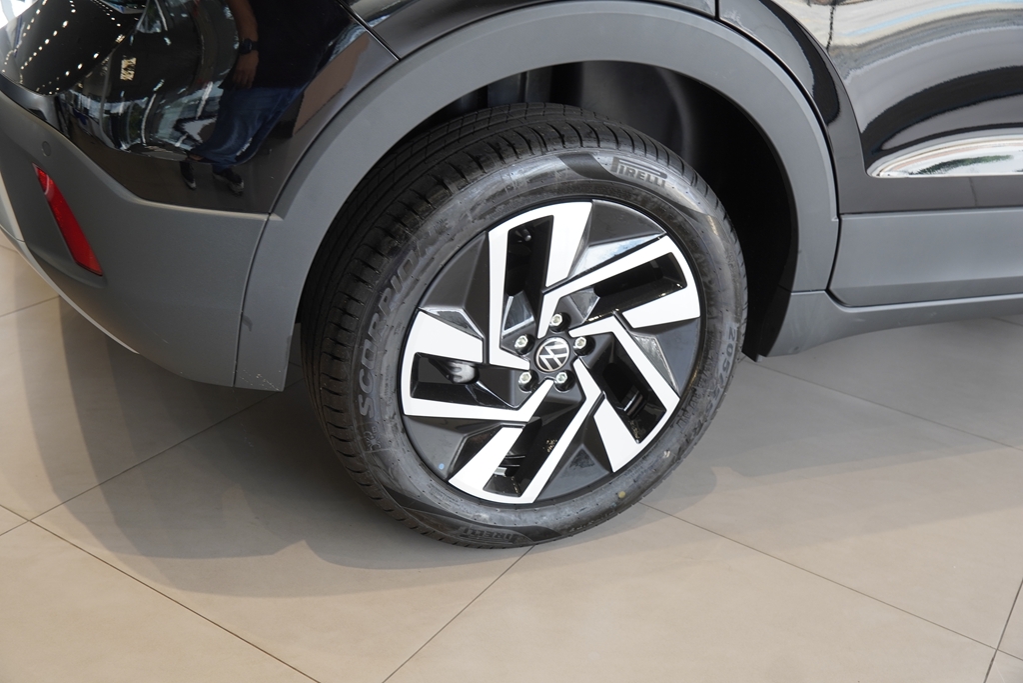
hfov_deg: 49.5
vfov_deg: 34.2
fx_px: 1108
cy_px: 342
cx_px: 512
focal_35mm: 39
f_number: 4
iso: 200
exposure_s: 1/60
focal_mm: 26
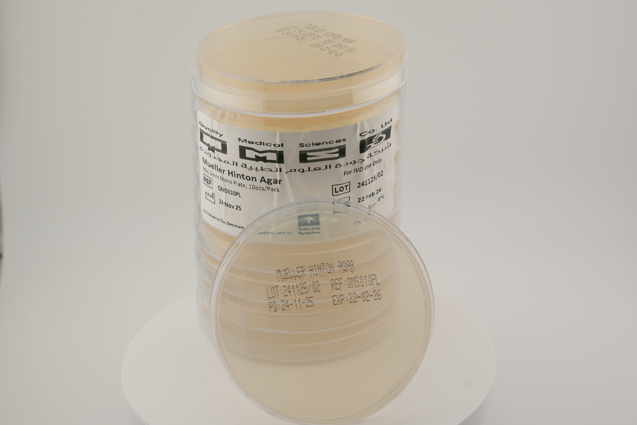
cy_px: 212
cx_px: 318
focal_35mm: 87
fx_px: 1539
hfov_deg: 23.4
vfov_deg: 15.7
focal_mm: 58
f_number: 8
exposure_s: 1/160
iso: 100
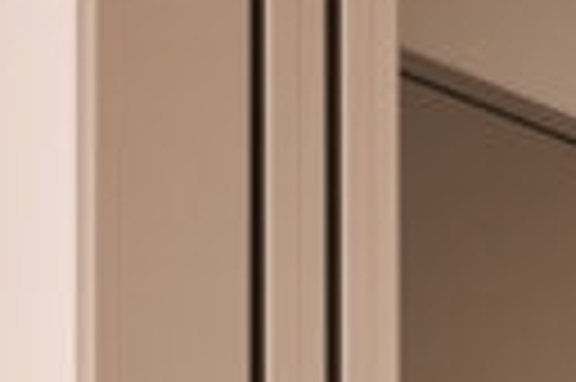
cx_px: 1854
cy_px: 1144
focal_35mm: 112
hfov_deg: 10.5
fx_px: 1790
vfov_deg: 9.5
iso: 200
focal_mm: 14
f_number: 9
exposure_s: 1/25
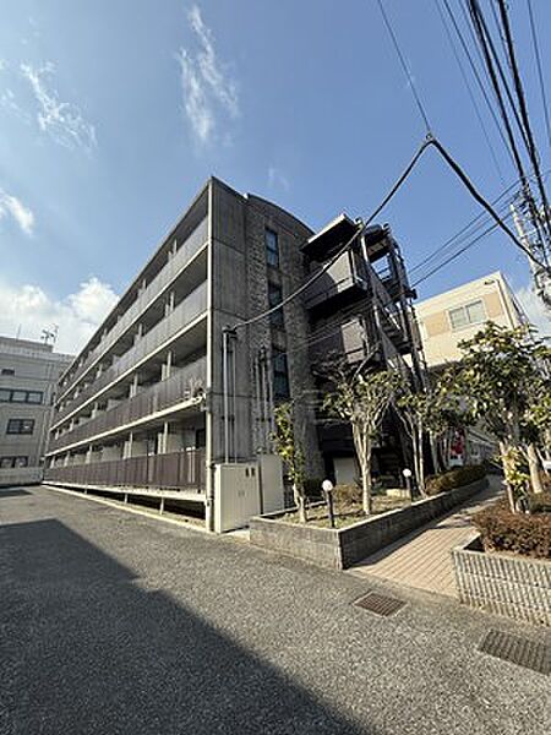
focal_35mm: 14
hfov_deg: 85.7
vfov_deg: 102.1
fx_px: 297
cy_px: 368
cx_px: 276
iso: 50
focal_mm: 2.22
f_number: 2.2
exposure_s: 1/799
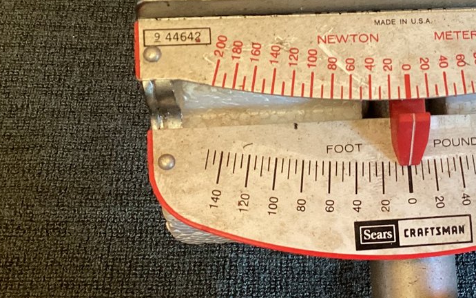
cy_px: 136
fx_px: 934
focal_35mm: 72
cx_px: 423
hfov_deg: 27.6
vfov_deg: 18.1
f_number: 2.4
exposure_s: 1/60
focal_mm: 3.3
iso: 100
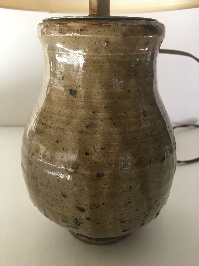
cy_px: 133
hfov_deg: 48.2
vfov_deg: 61.7
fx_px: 222
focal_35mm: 29
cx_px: 100
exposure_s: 1/17
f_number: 2.2
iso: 50
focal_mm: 4.15
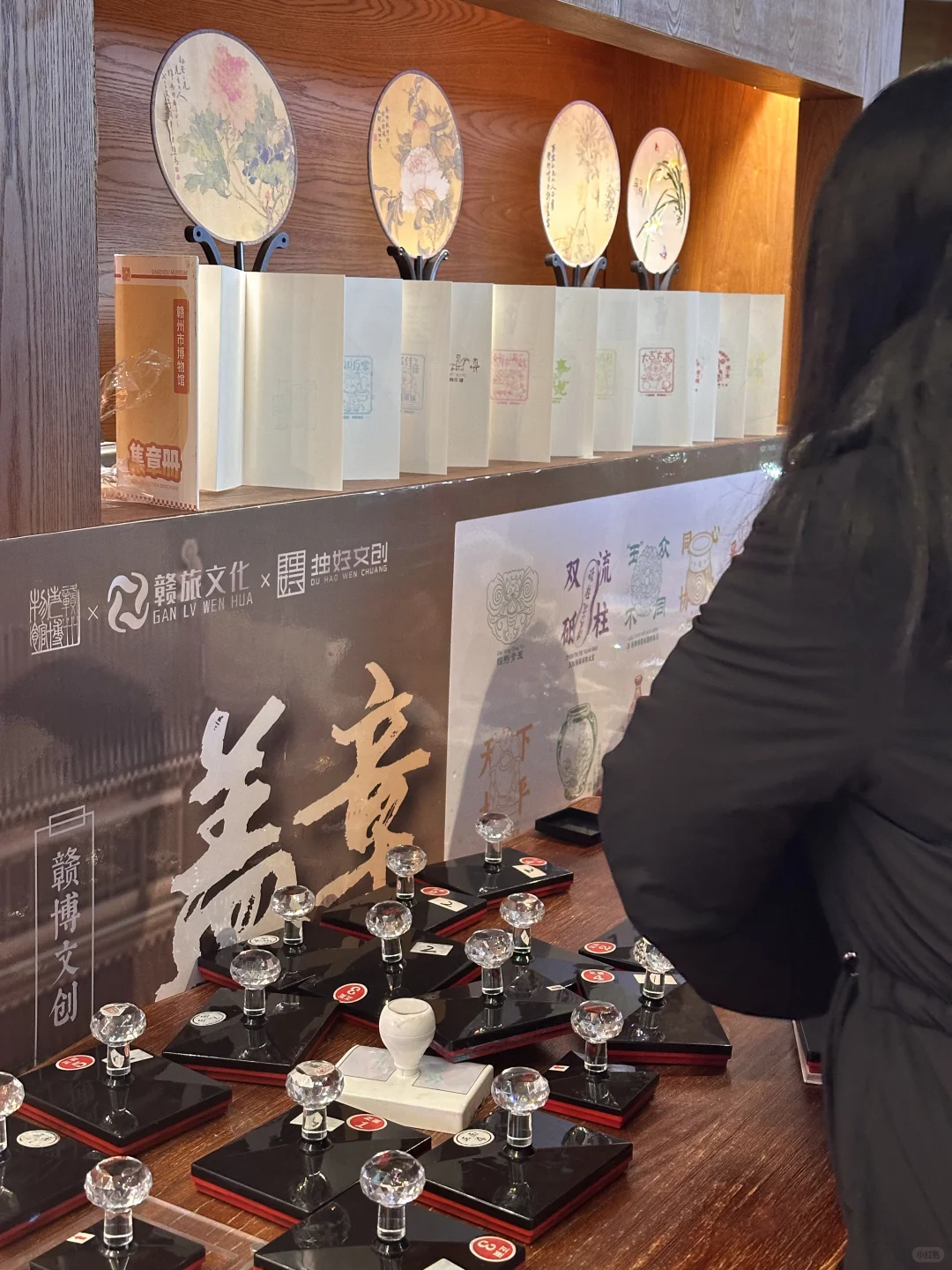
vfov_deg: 39.7
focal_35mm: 48
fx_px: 1760
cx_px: 476
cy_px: 635
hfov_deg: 30.3
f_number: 1.78
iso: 320
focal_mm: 6.86
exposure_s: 1/33
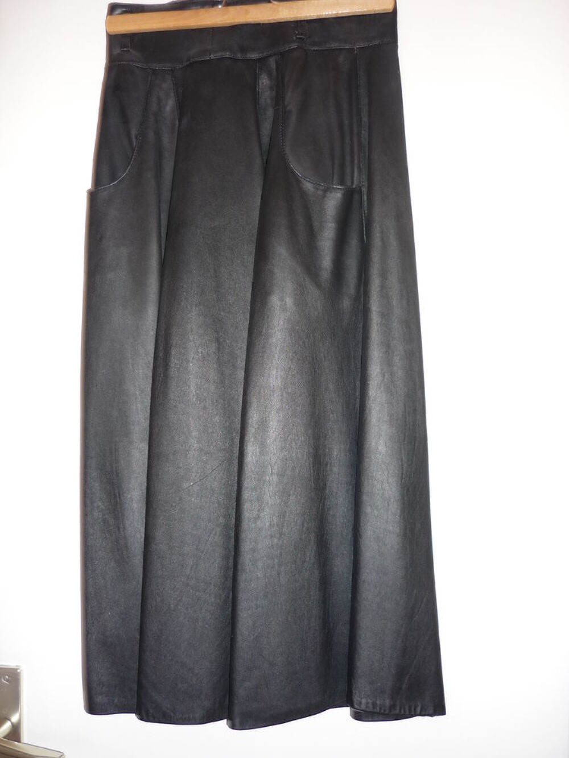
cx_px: 284
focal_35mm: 33
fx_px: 723
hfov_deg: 43.0
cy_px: 379
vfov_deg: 55.3
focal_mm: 5.5
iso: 100
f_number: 2.8
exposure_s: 1/30
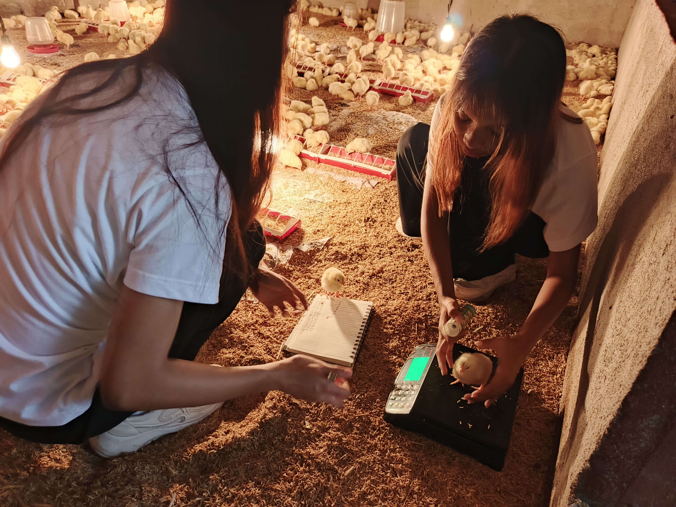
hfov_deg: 73.9
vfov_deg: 58.9
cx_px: 338
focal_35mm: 23
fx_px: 449
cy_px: 254
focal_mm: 5.25
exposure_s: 1/40
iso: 3009
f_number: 1.7
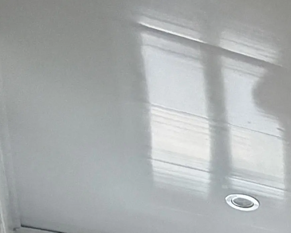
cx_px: 512
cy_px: 691
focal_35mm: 90
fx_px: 775
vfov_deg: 11.1
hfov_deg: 17.5
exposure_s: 1/86
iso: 320
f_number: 2.2
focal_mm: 2.22
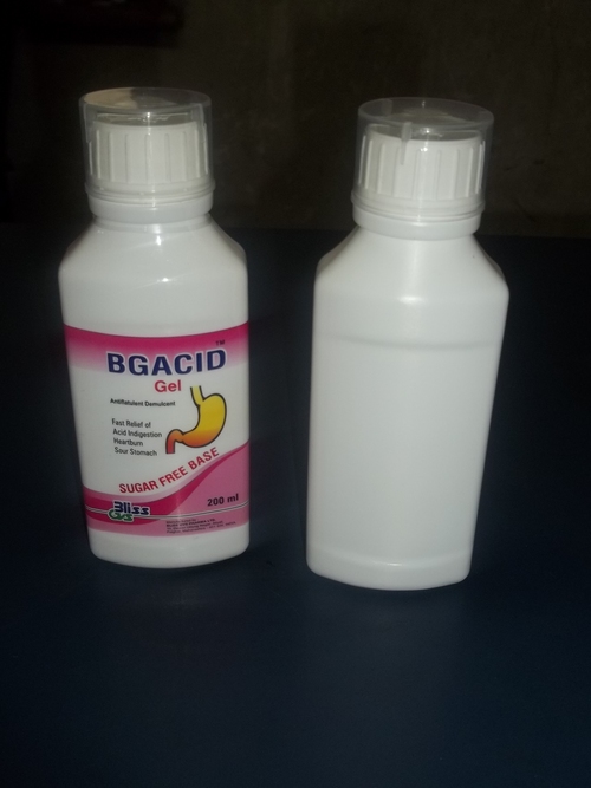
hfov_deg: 39.6
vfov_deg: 51.4
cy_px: 394
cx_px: 296
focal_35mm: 36
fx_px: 820
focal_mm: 6.5
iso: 64
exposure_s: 1/30
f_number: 3.1
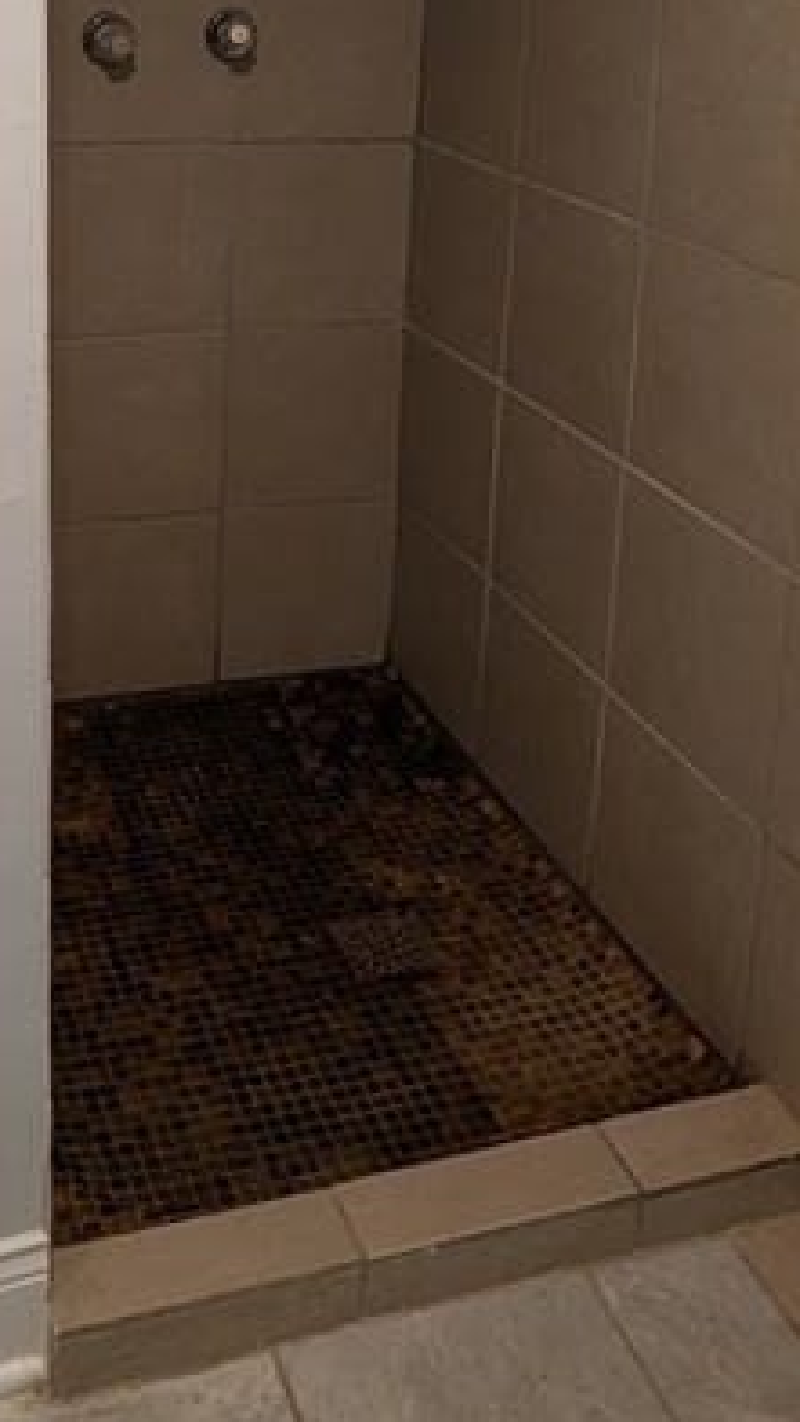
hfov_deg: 31.8
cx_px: 136
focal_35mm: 36
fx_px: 1358
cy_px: 145
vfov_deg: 49.3
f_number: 1.7
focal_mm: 2.02
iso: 147
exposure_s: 1/78
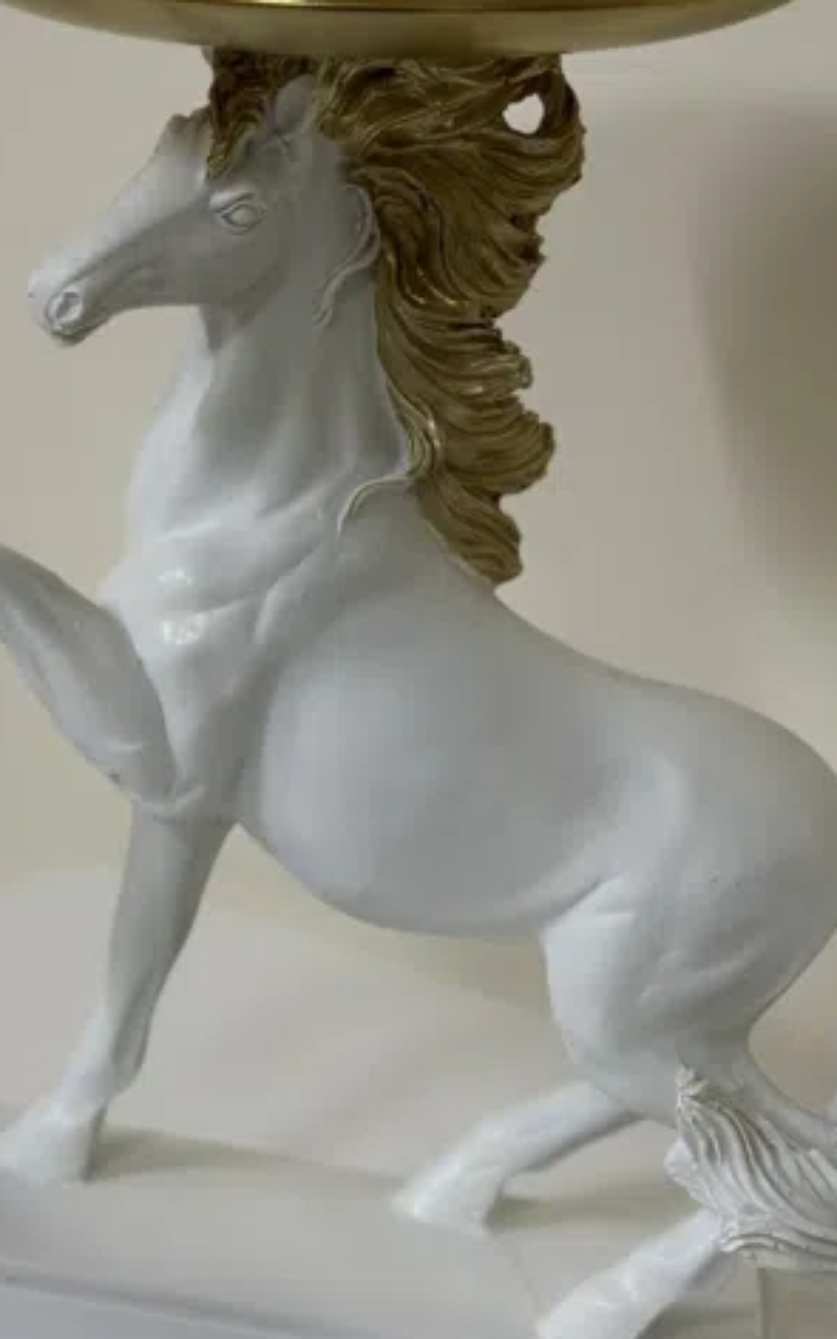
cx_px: 437
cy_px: 678
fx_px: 2518
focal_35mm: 69
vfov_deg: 29.8
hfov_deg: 18.9
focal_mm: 6.86
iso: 200
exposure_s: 1/50
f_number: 1.78
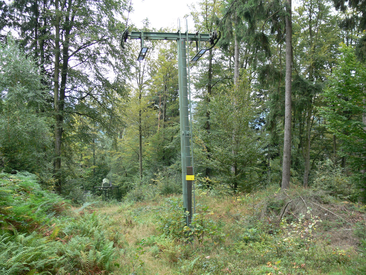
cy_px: 138
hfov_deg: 52.6
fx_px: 370
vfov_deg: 40.7
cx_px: 183
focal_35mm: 35
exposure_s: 1/30
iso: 80
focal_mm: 7.4
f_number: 2.8
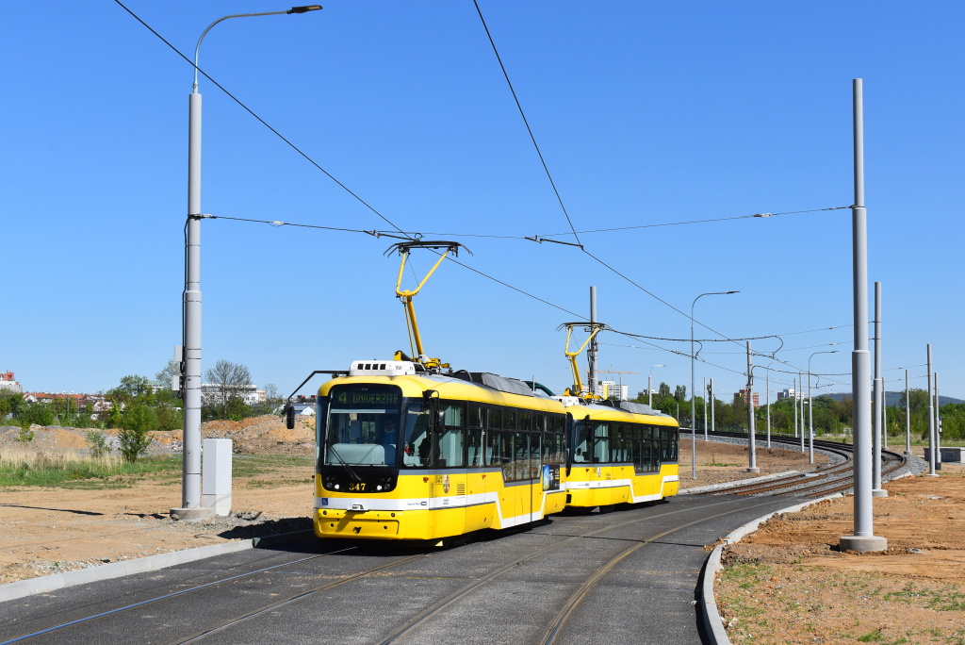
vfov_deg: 25.1
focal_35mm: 54
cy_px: 322
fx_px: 1448
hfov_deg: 36.9
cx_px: 482
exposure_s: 1/500
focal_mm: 36
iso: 200
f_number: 11
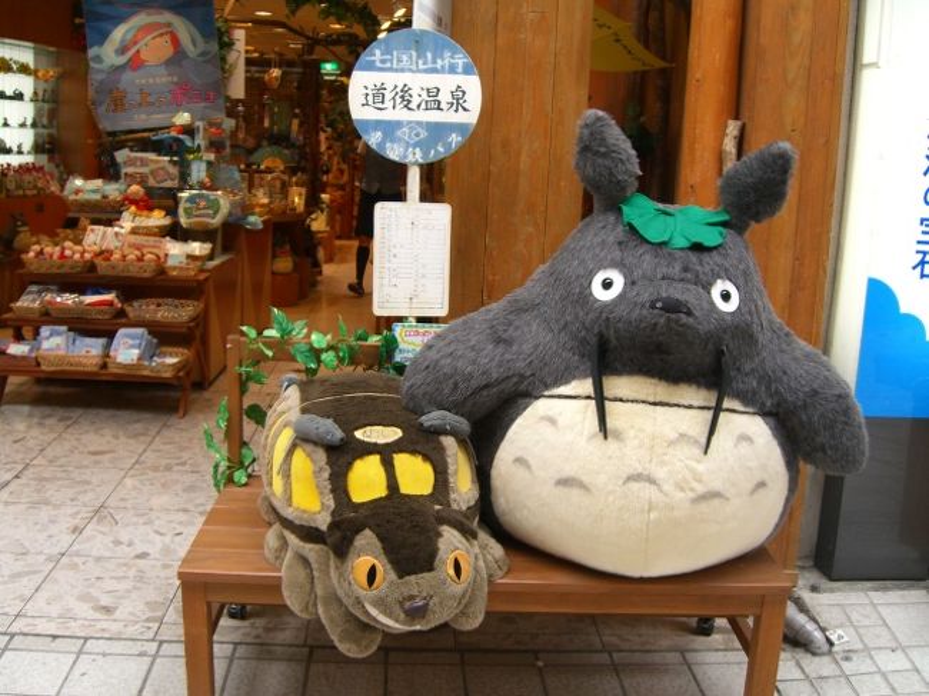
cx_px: 464
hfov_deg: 49.0
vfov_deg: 37.7
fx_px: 1019
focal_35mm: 38
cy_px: 348
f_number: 2.8
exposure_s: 1/100
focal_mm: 7.9
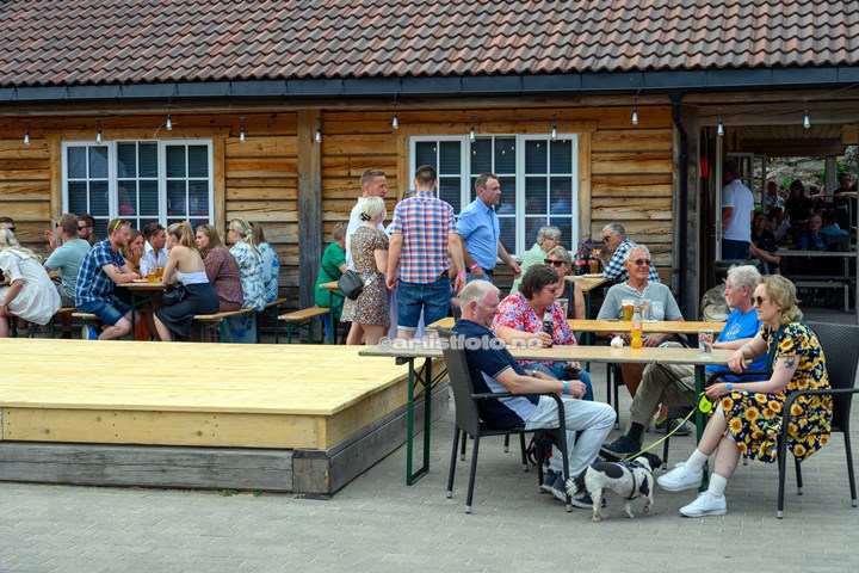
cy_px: 286
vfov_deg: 21.9
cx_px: 430
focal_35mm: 62
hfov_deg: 32.4
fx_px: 1479
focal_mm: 62
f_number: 8
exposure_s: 1/250
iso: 200
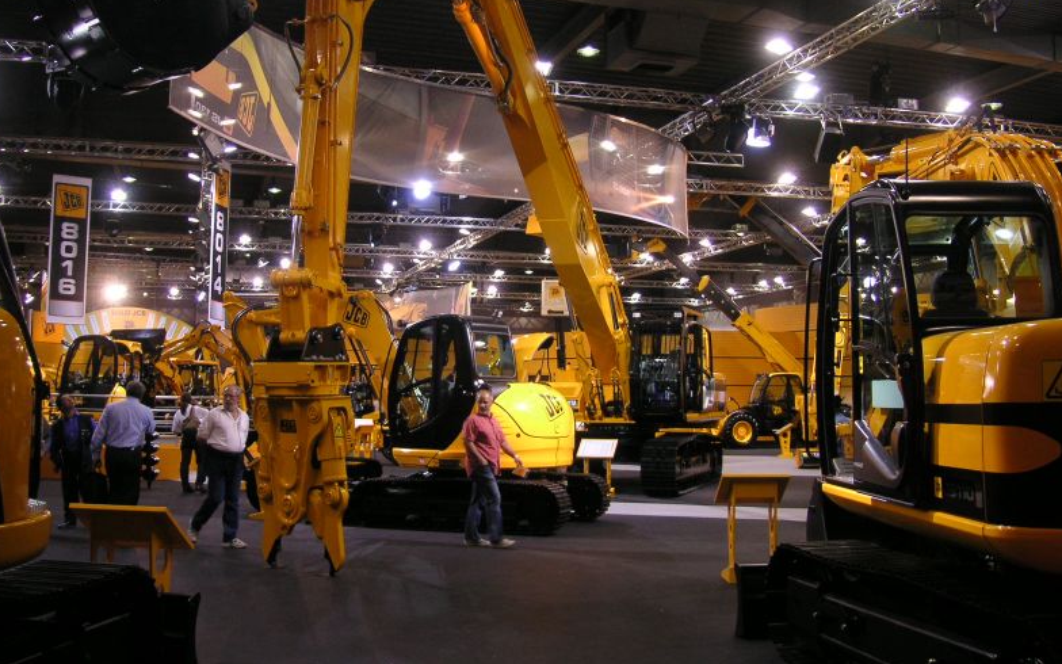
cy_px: 262
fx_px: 1158
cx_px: 524
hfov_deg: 49.3
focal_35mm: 40
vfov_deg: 31.9
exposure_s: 1/45
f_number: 2.8
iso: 50
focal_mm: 6.1
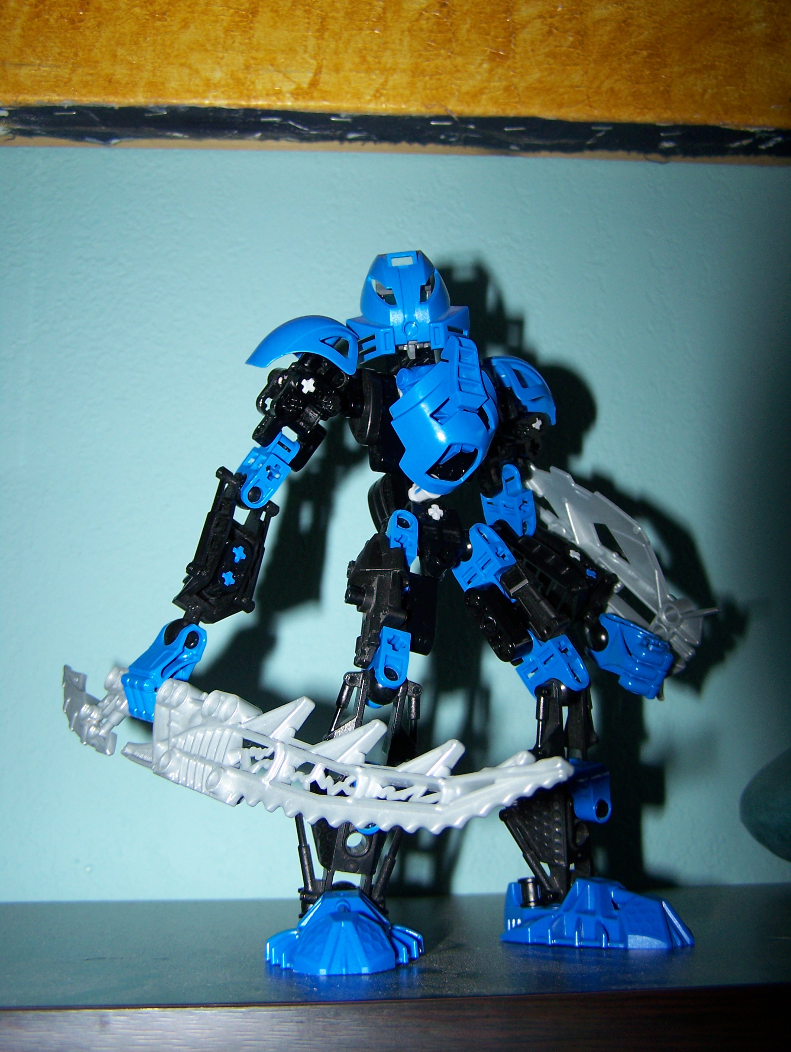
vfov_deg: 48.9
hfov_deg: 37.8
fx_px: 1156
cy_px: 526
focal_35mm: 38
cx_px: 396
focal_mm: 6.3
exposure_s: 1/60
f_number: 2.8
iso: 80
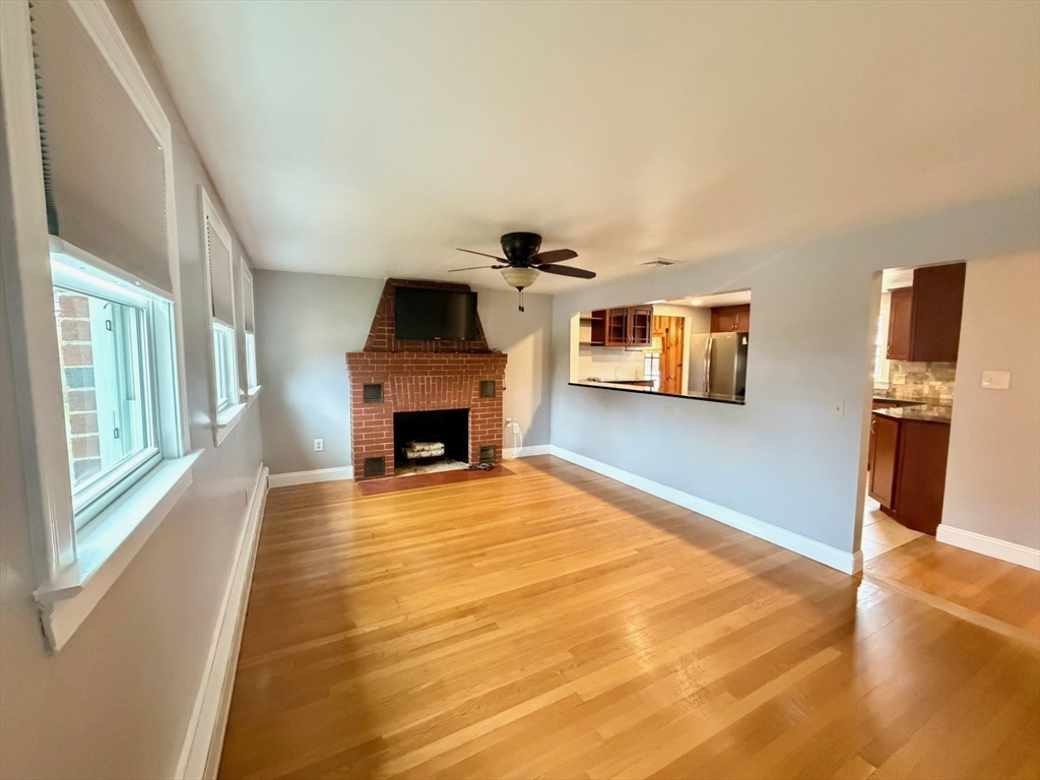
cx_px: 520
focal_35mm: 14
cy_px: 390
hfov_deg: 102.1
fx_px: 421
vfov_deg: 85.7
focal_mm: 2.22
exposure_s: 1/60
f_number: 2.2
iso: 1250
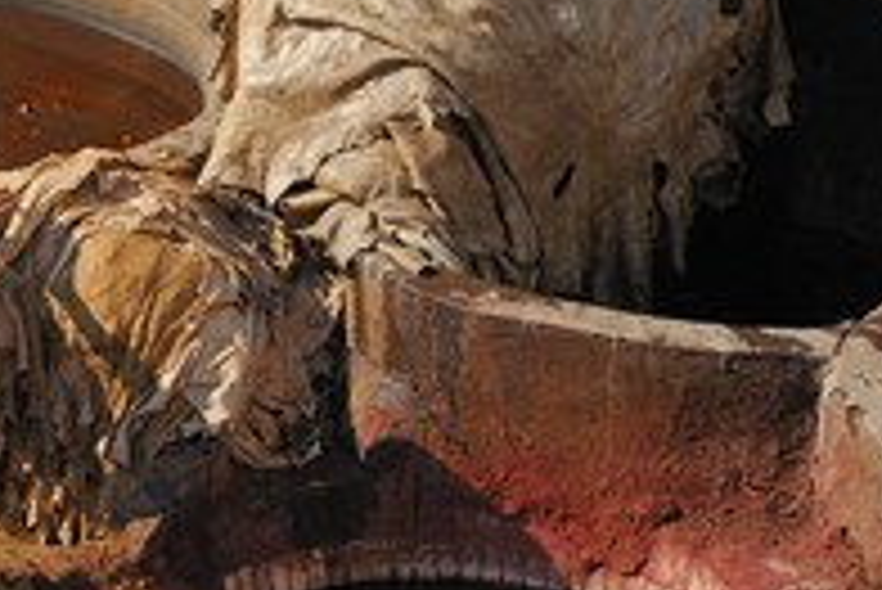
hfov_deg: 4.8
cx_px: 54
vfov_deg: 3.2
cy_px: 378
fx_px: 10518
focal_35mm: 429
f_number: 9
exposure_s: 1/250
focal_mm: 200
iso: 200
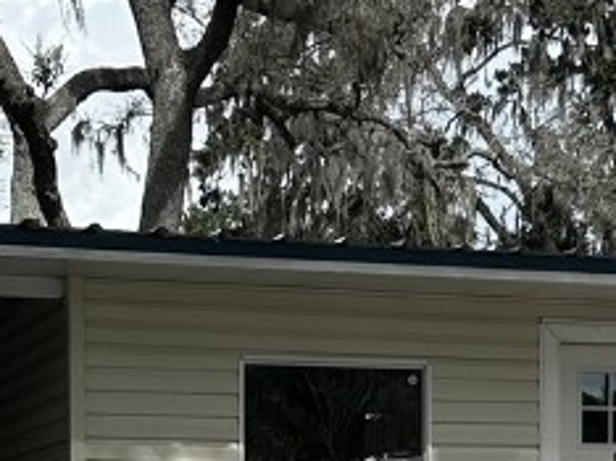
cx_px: 297
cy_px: 643
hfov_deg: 17.3
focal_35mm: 114
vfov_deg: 12.5
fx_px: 2027
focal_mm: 5.7
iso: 50
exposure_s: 1/2299
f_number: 1.5
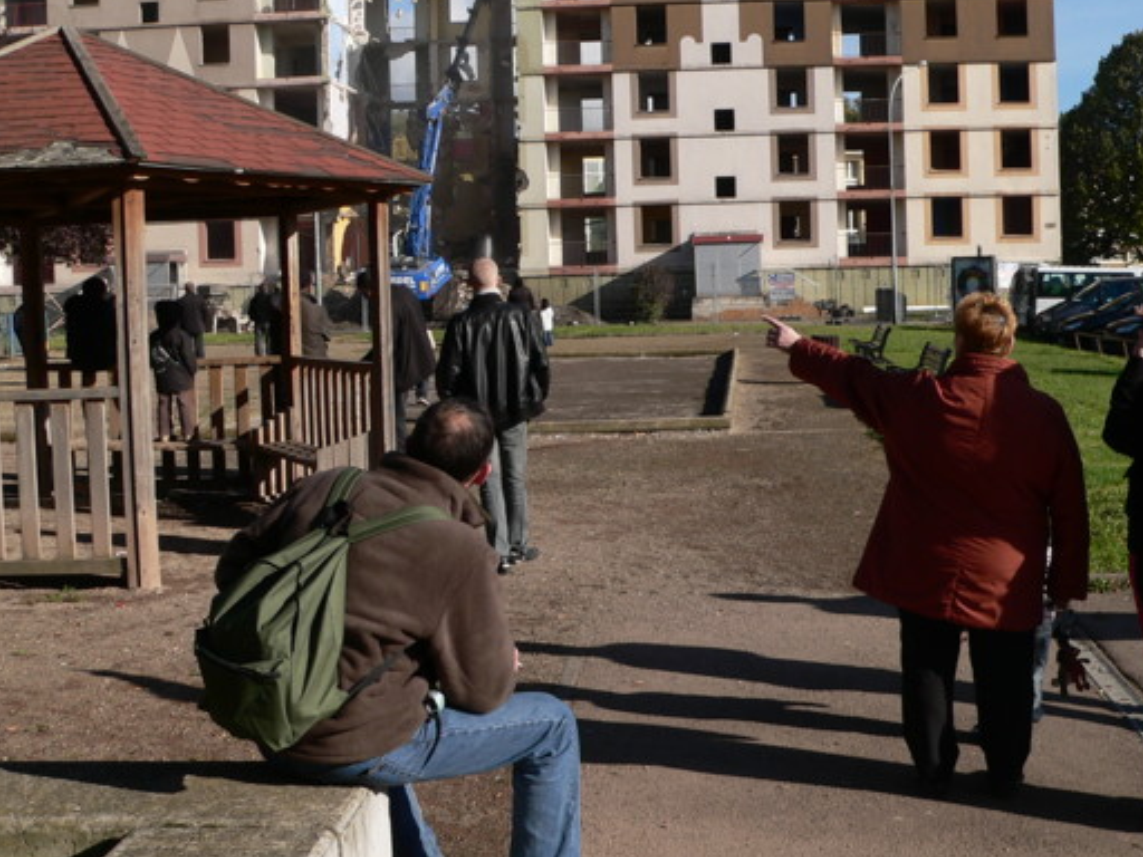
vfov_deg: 32.2
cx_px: 670
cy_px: 382
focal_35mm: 45
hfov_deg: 41.9
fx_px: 1486
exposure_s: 1/640
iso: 80
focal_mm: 6
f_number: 4
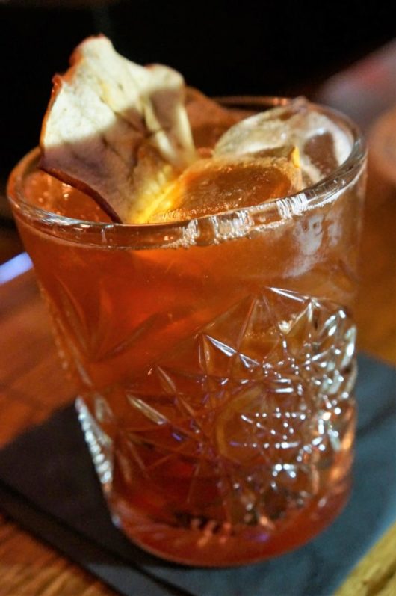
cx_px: 198
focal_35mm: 40
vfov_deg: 48.0
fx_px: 669
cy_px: 298
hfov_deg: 33.0
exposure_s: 1/30
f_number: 4
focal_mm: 27
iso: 3200
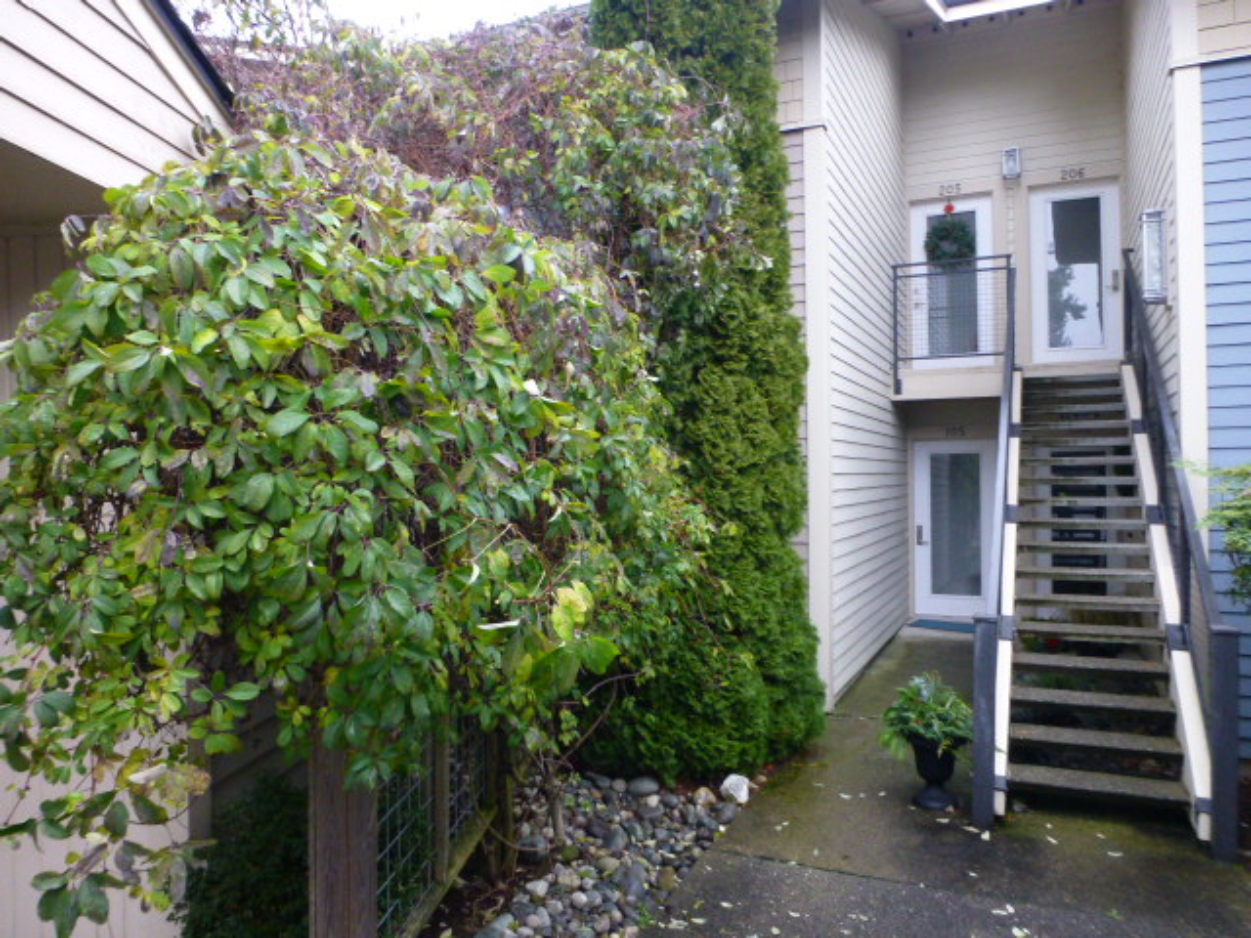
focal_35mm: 25
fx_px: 903
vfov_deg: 54.9
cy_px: 469
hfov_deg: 69.4
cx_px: 626
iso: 400
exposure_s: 1/50
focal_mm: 4.4
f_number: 3.3
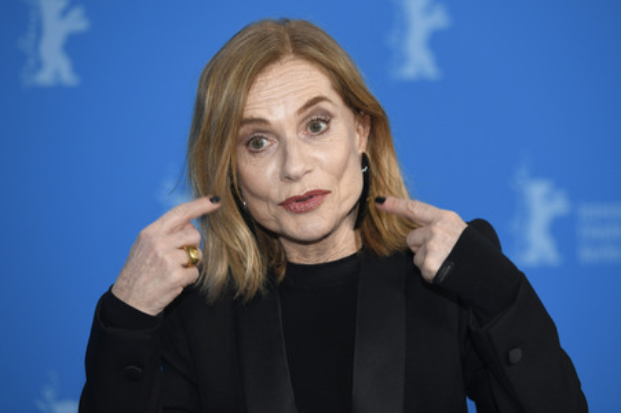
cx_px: 310
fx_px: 2930
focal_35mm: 170
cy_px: 206
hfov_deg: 12.1
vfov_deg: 8.1
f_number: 4
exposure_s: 1/400
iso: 640
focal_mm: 170
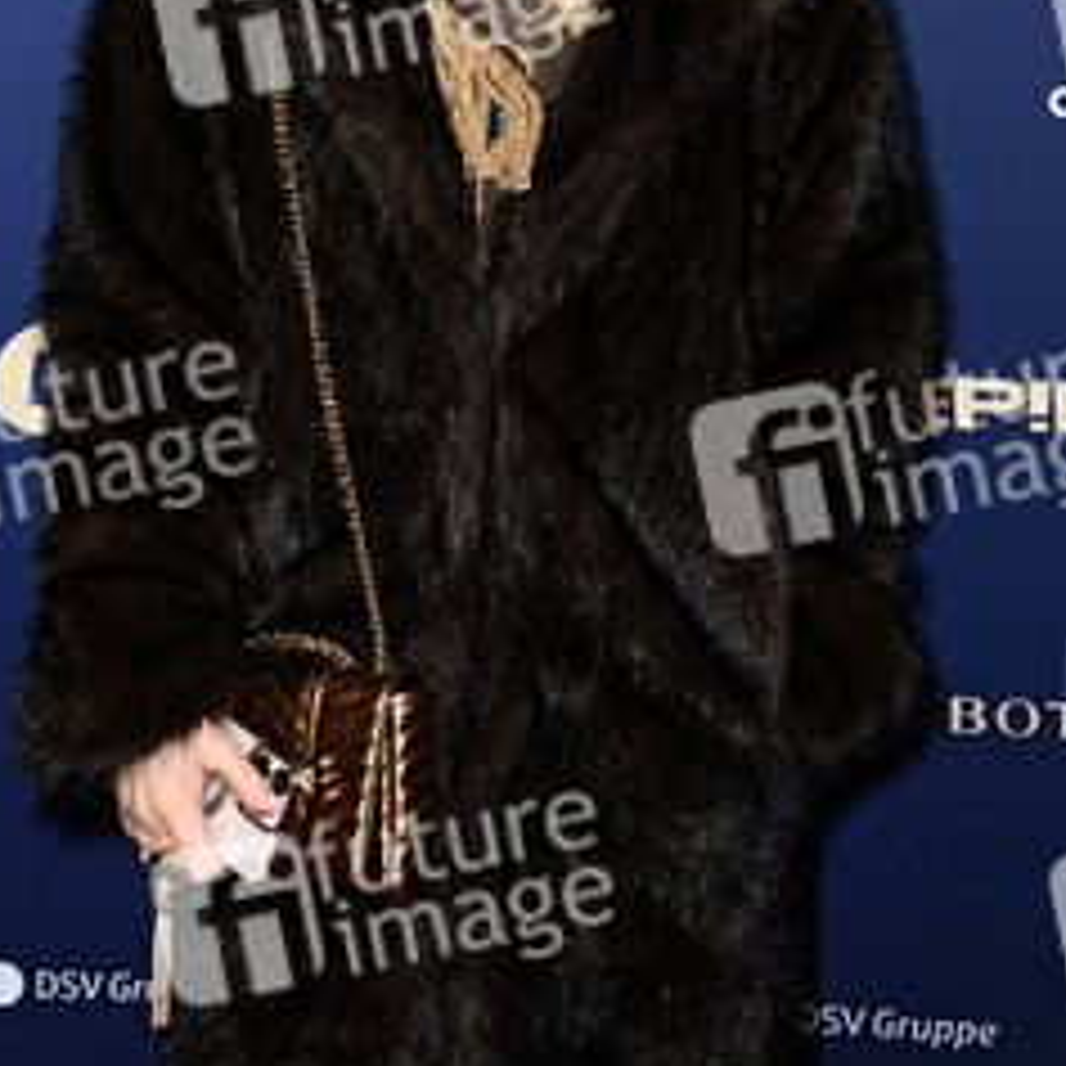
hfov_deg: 20.9
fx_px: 2892
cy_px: 225
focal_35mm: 83
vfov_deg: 20.7
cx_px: 513
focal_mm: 58
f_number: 5.6
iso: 500
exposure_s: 1/250
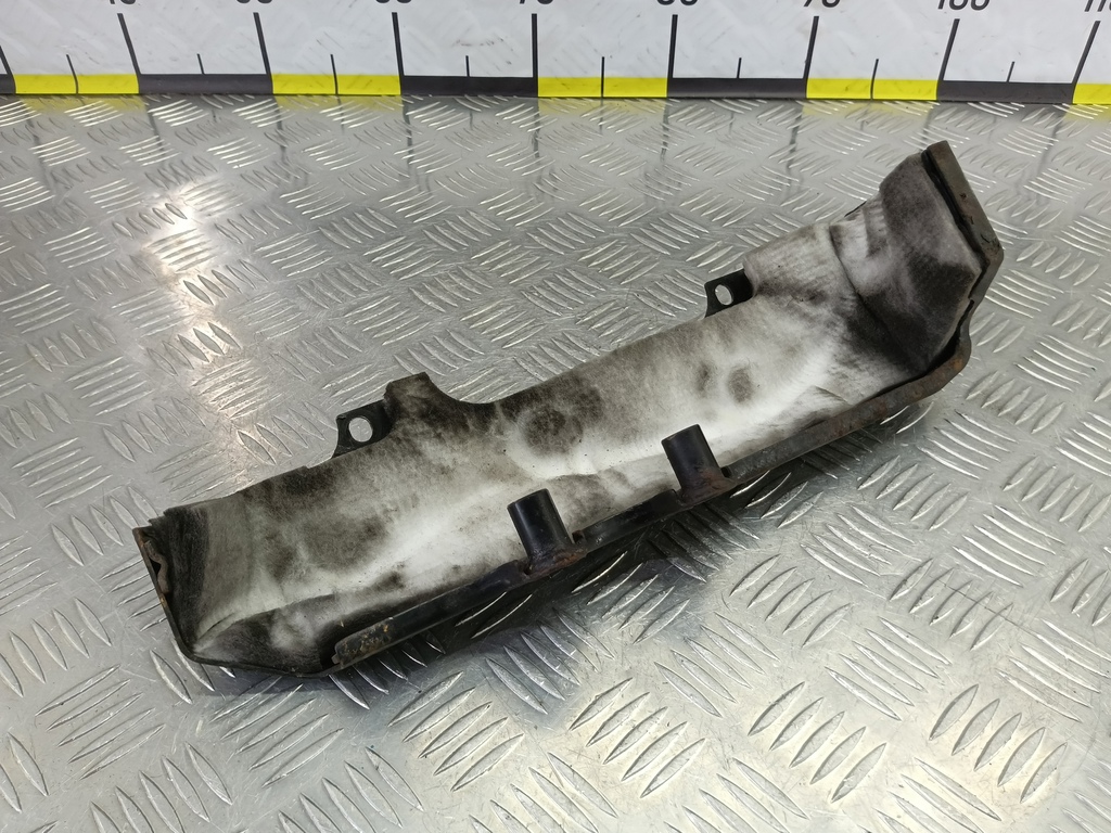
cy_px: 416
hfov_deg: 65.3
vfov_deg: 51.4
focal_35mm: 27
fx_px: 867
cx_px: 556
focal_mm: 4.11
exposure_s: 1/50
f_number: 1.6
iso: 133
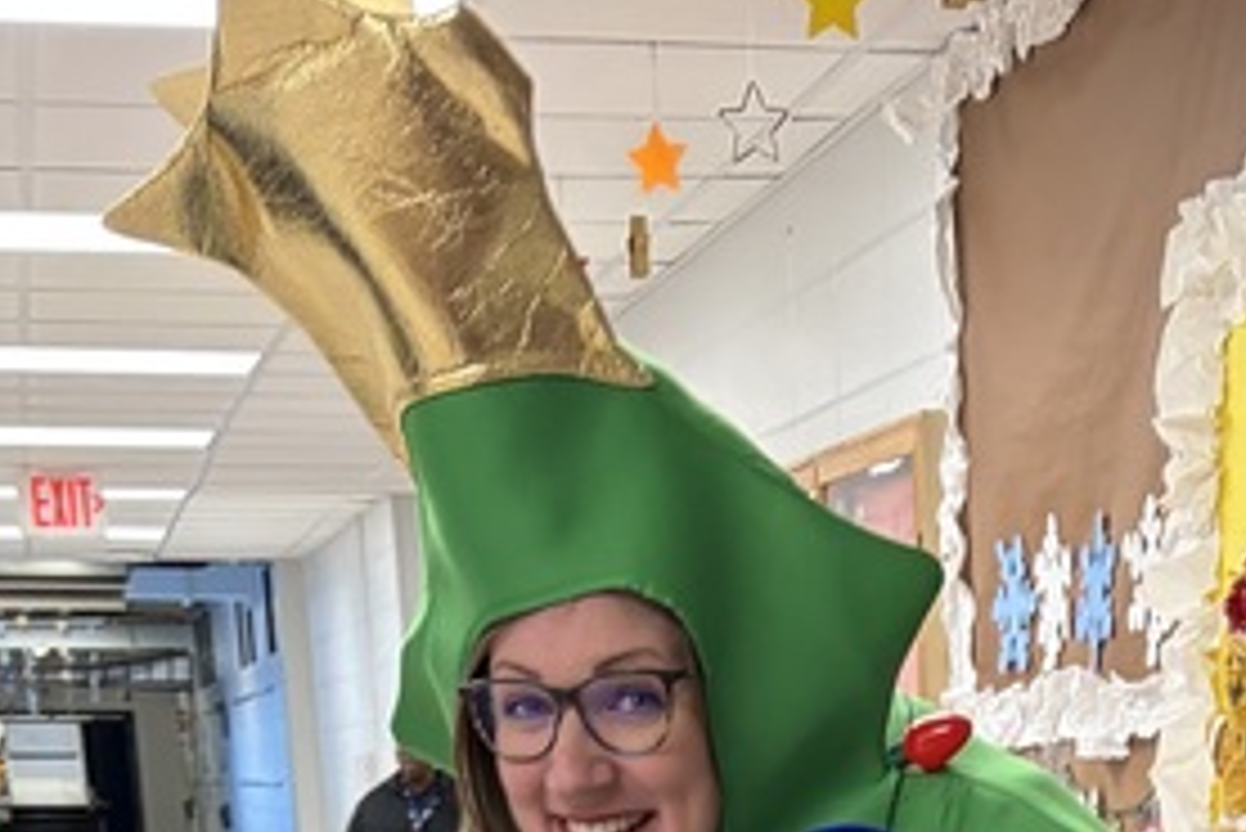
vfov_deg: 10.7
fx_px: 3463
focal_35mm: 100
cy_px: 2271
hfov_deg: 20.2
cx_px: 985
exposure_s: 1/60
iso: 80
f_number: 1.6
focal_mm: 5.96
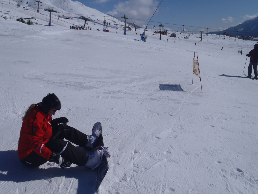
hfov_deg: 61.7
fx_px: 216
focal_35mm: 29
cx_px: 125
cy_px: 94
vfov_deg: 48.2
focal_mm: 5
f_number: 10
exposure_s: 1/400
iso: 80
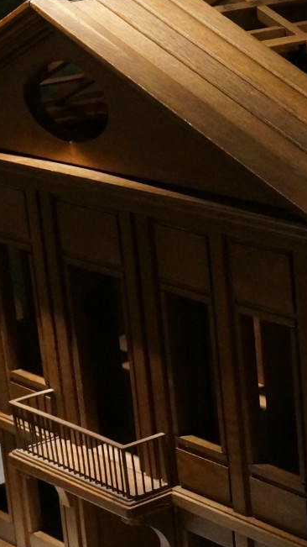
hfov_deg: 11.0
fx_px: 1564
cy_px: 302
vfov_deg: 19.8
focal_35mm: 108
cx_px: 393
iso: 3200
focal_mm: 28
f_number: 4.5
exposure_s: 1/100
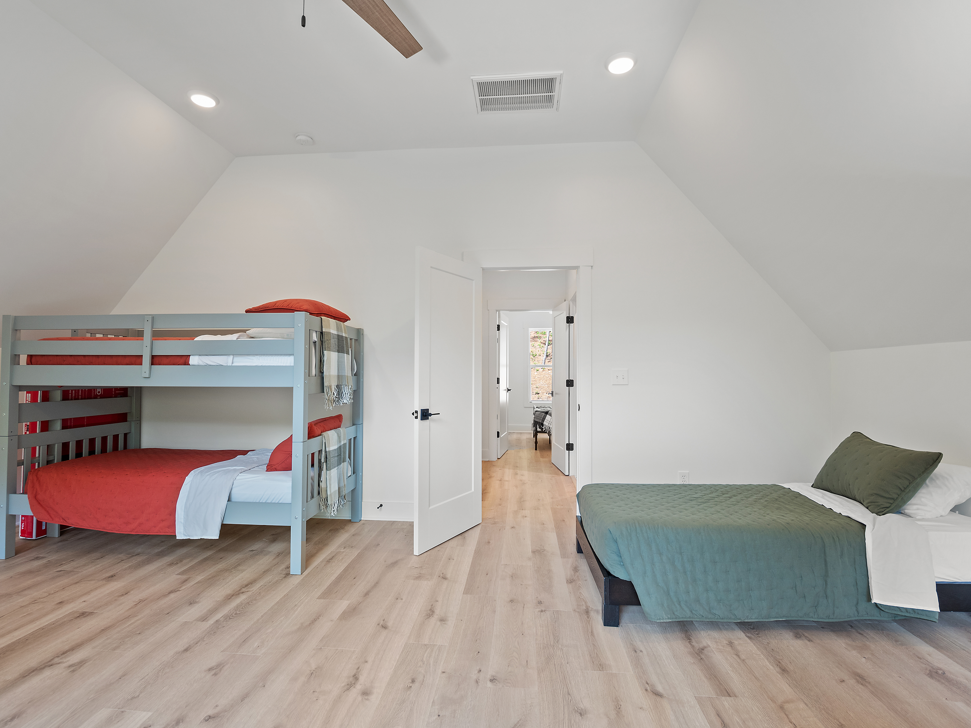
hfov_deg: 94.5
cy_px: 364
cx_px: 486
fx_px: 449
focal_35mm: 16
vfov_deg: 78.1
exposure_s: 1/8
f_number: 5.6
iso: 200
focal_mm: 8
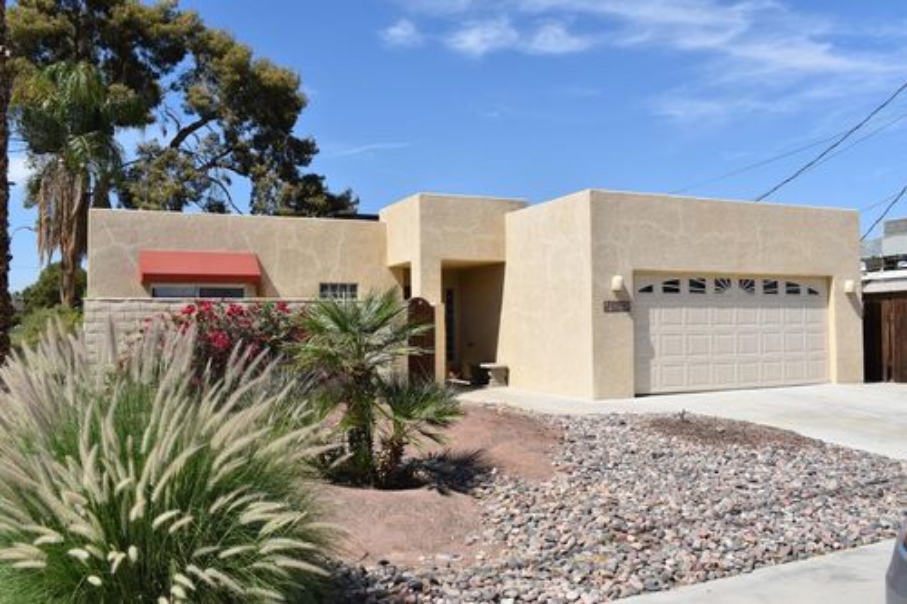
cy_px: 302
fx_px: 831
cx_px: 454
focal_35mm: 33
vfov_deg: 39.9
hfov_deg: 57.2
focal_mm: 22
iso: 100
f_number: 9
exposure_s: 1/320
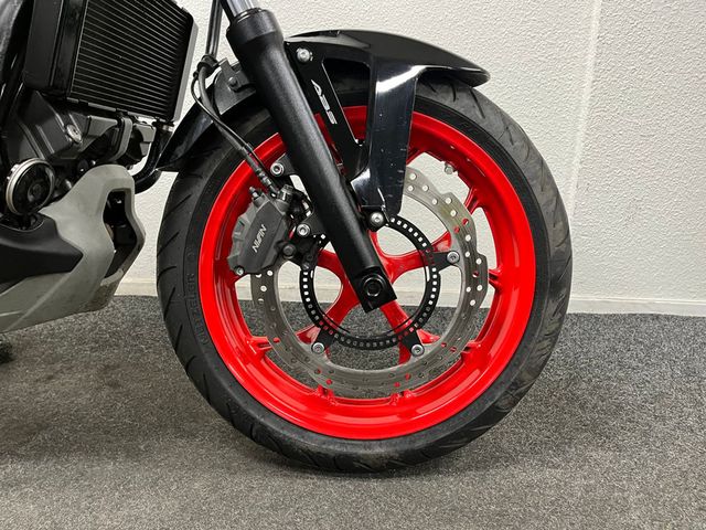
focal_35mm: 26
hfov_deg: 67.3
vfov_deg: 53.1
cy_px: 265
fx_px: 530
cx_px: 353
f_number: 1.6
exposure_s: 1/50
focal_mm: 5.1
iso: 320
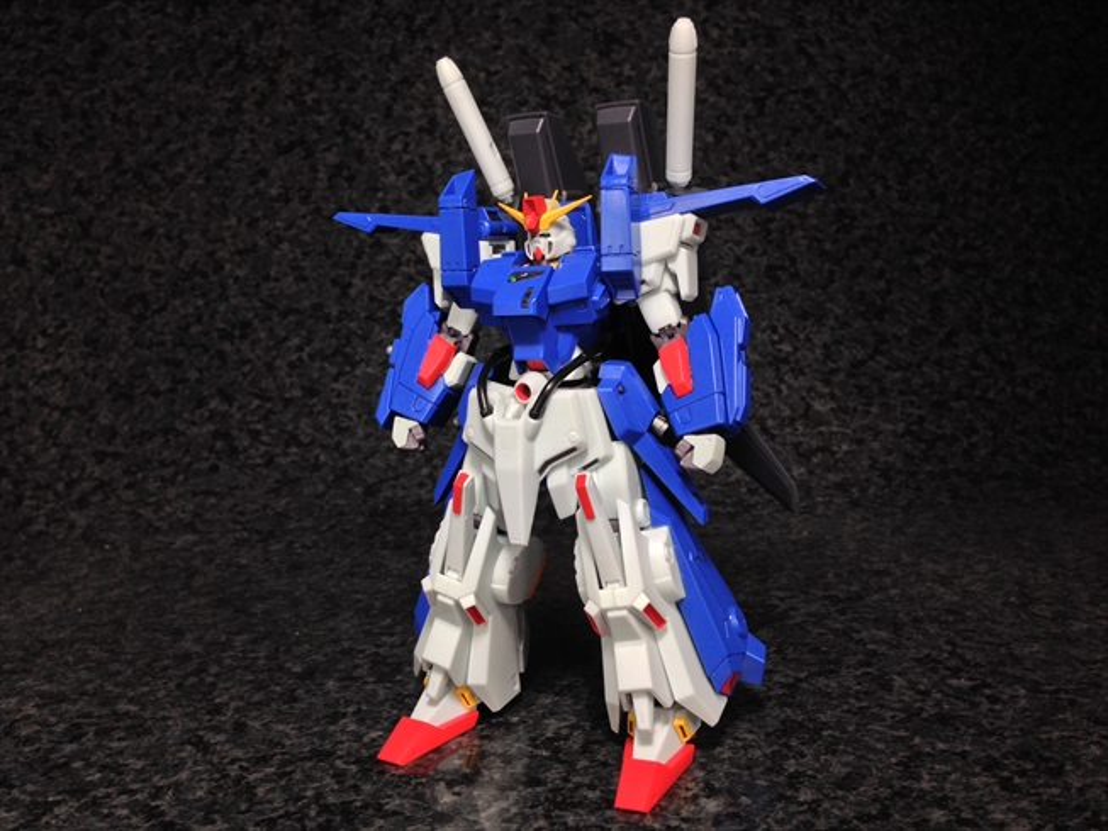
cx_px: 554
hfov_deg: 55.3
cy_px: 416
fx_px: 1056
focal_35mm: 33
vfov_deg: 43.0
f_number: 2.4
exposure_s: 1/40
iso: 50
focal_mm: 4.12
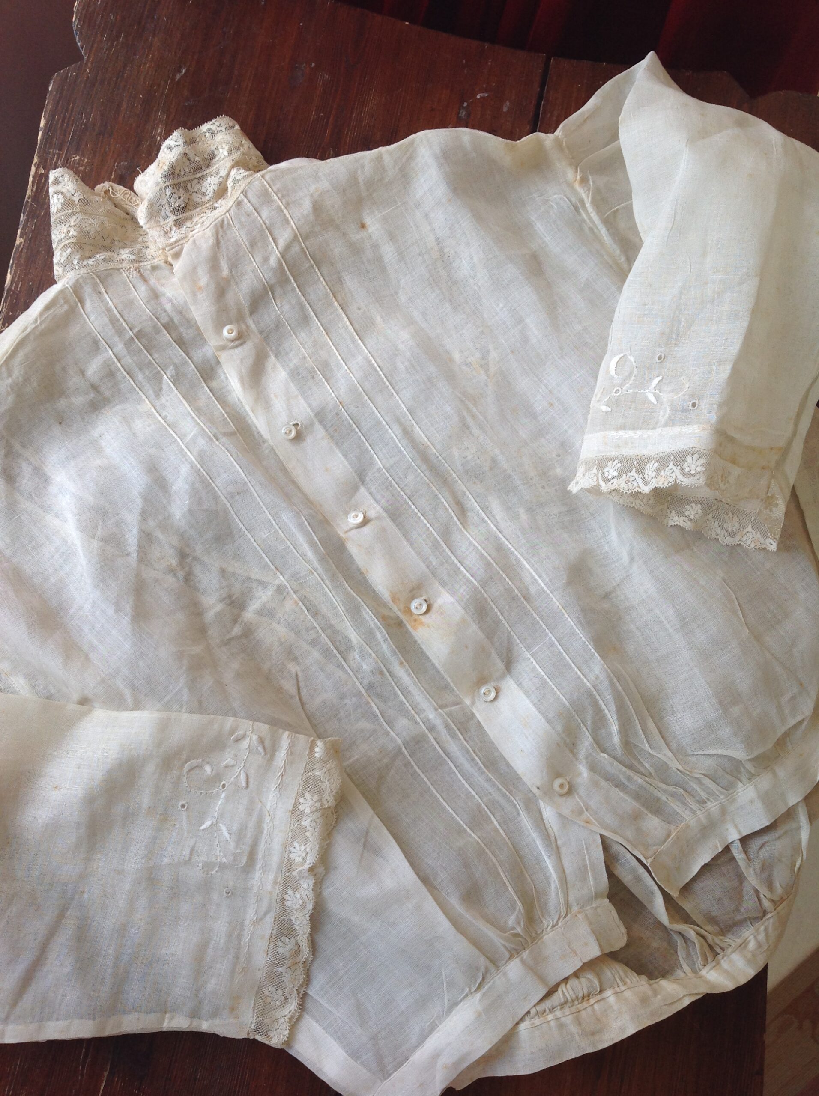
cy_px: 548
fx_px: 1107
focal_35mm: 35
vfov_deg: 52.7
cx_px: 410
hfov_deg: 40.6
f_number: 2.4
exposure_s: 1/120
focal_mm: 4.28
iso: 64
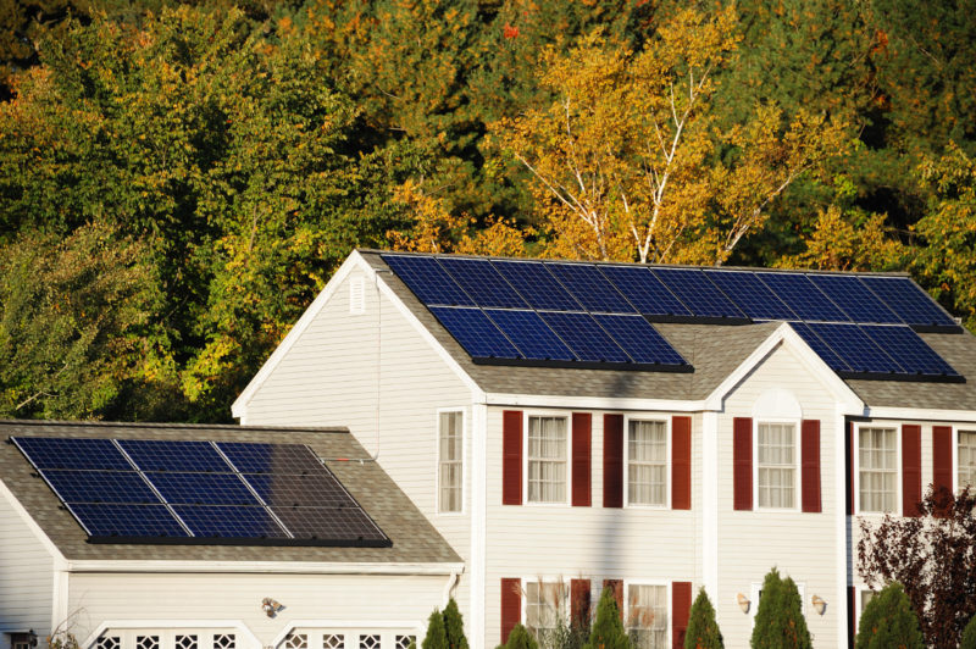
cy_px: 324
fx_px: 6772
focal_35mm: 250
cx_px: 488
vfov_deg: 5.5
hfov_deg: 8.2
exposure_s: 1/640
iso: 400
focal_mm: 250
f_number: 7.1
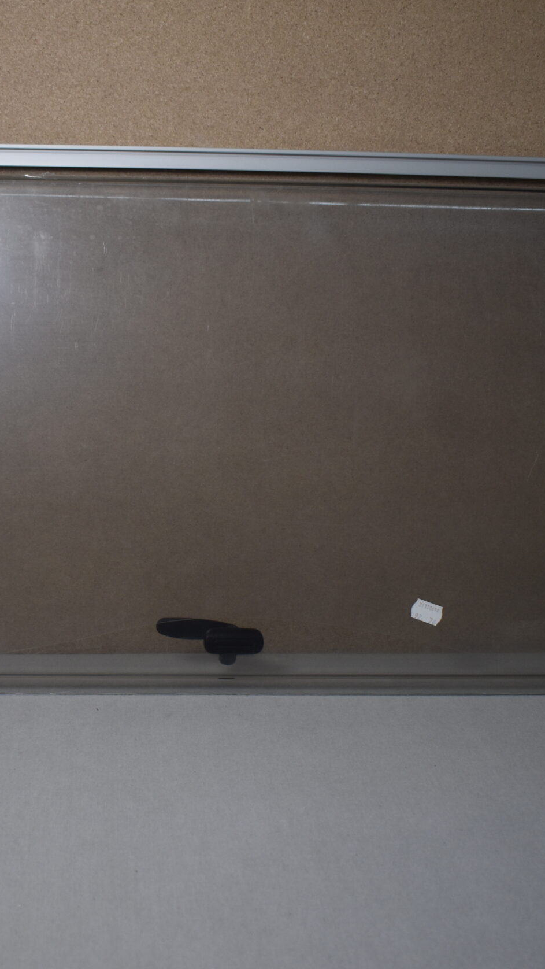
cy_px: 491
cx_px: 144
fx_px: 1233
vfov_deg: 42.9
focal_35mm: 48
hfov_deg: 24.7
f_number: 4.5
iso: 400
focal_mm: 20
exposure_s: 1/250
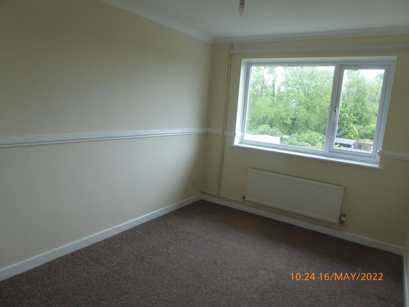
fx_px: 295
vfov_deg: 54.9
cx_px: 204
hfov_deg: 69.4
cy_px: 154
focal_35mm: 25
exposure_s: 1/60
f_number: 3.3
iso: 100
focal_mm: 4.3
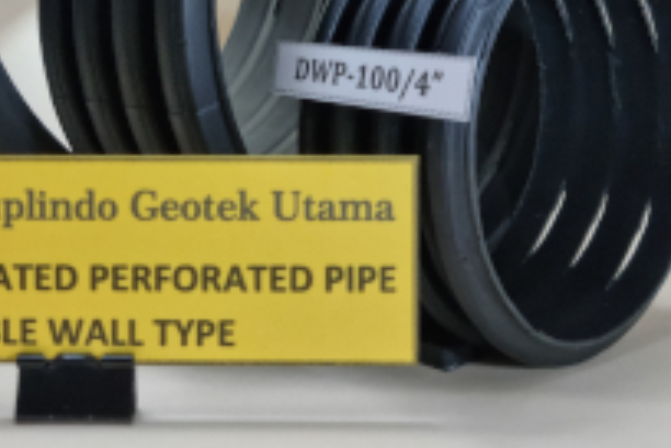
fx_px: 1025
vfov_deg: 23.4
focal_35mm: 55
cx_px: 207
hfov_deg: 35.8
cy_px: -23
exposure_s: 1/50
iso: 250
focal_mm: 5.9
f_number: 2
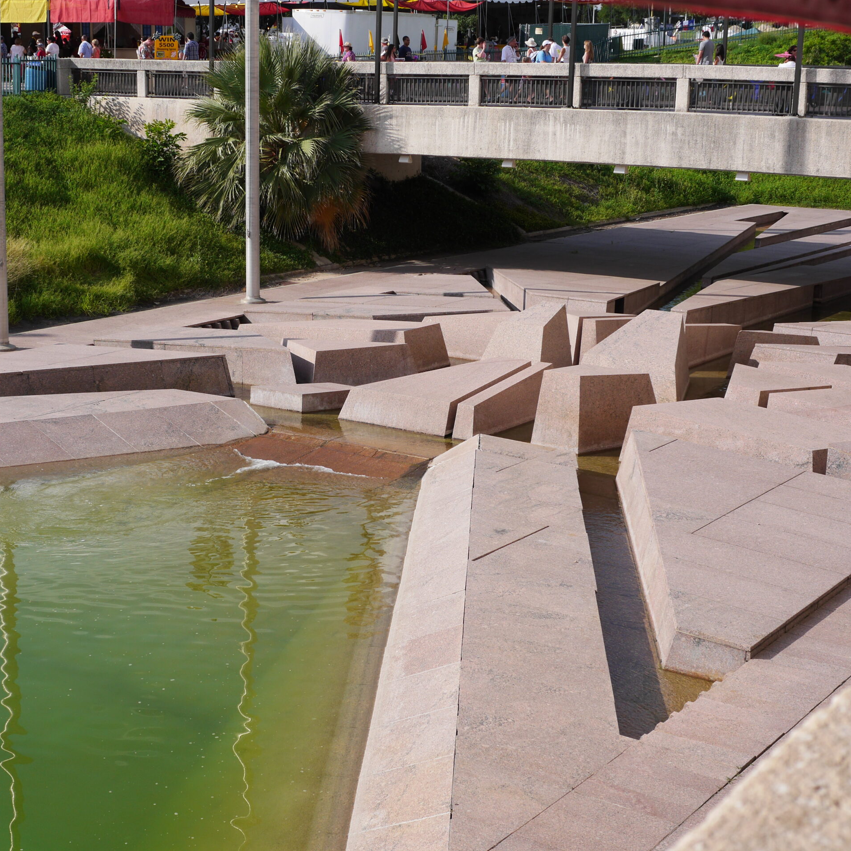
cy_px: 426
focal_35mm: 59
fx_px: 1641
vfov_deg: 29.1
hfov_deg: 29.0
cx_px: 342
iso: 200
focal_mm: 25
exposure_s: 1/1000
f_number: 5
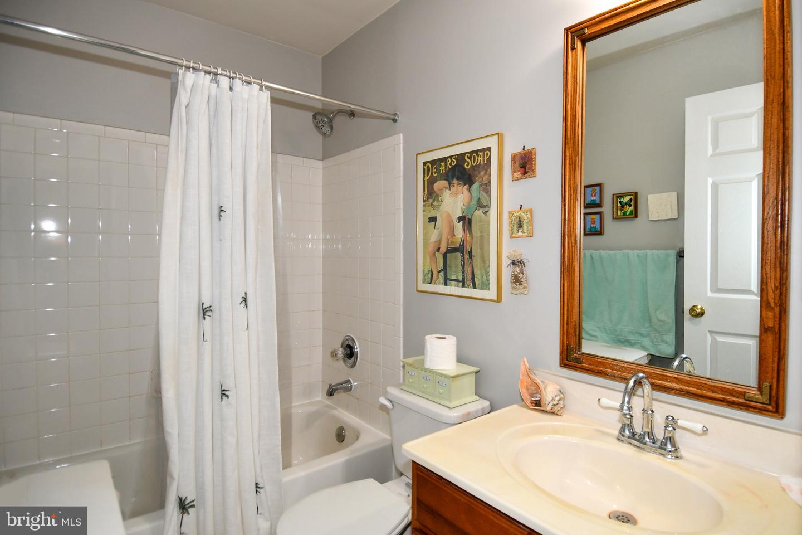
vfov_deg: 67.4
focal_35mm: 18
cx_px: 401
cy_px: 268
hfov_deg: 90.0
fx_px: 401
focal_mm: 12
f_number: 4
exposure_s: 1/60
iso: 640
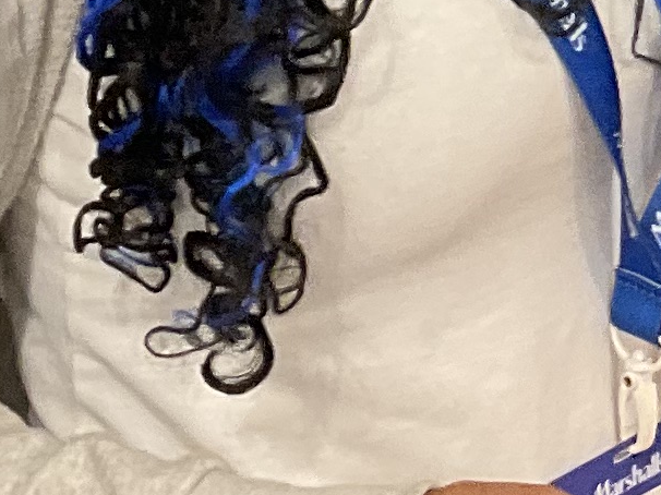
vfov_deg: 7.5
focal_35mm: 193
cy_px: -387
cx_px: 1024
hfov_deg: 9.9
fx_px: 3684
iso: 64
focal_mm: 3
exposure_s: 1/60
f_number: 1.8
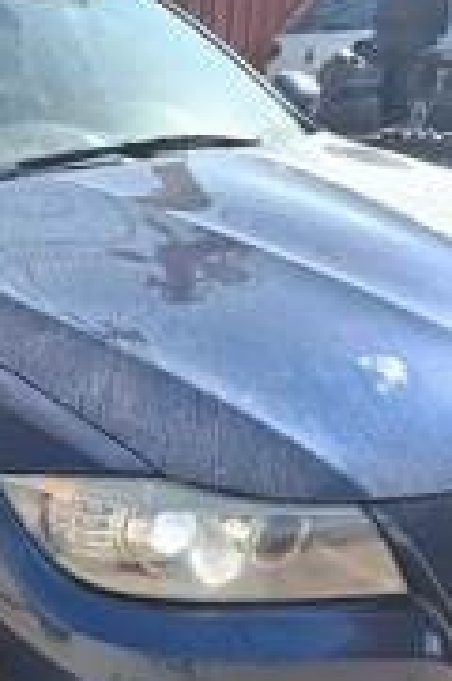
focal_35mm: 53
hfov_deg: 23.7
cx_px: -53
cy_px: 523
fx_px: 1002
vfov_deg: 36.6
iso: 40
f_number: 1.8
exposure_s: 1/1000
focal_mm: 5.54
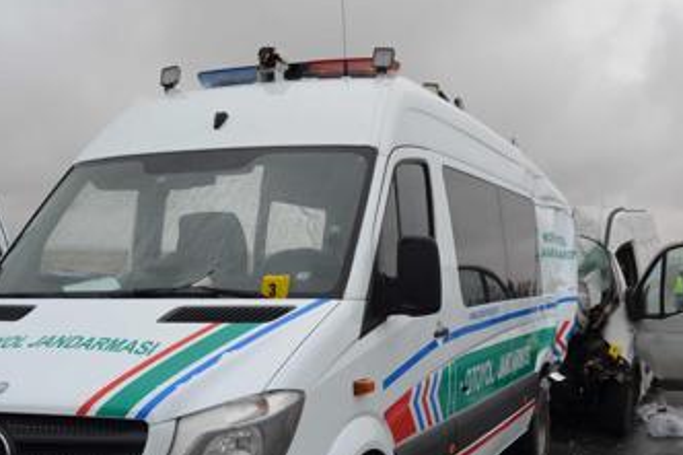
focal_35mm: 50
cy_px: 329
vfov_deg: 26.7
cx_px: 395
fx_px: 948
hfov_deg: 39.5
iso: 140
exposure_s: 1/250
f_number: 8
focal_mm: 18
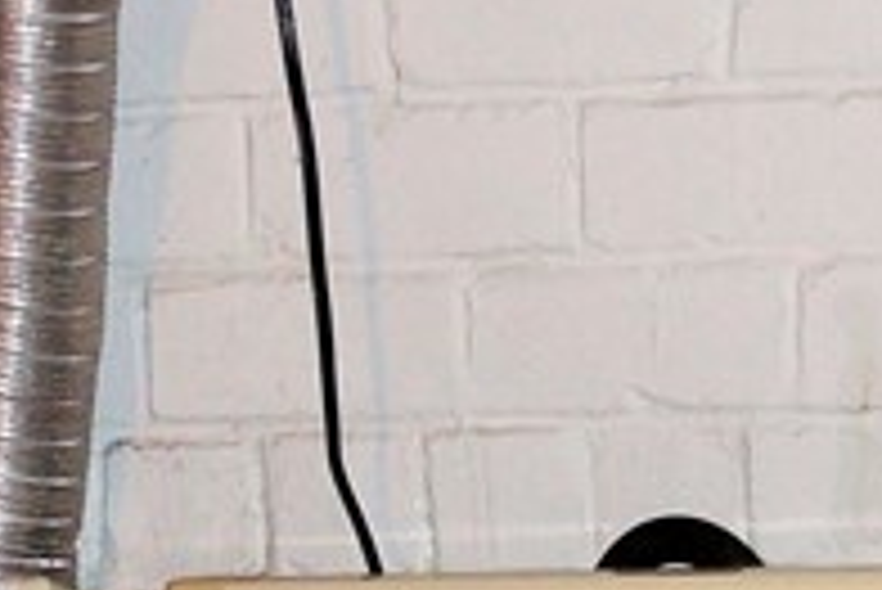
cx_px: 904
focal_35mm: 233
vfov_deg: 5.8
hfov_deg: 8.8
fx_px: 5713
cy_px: 923
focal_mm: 28
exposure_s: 1/60
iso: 400
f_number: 4.5
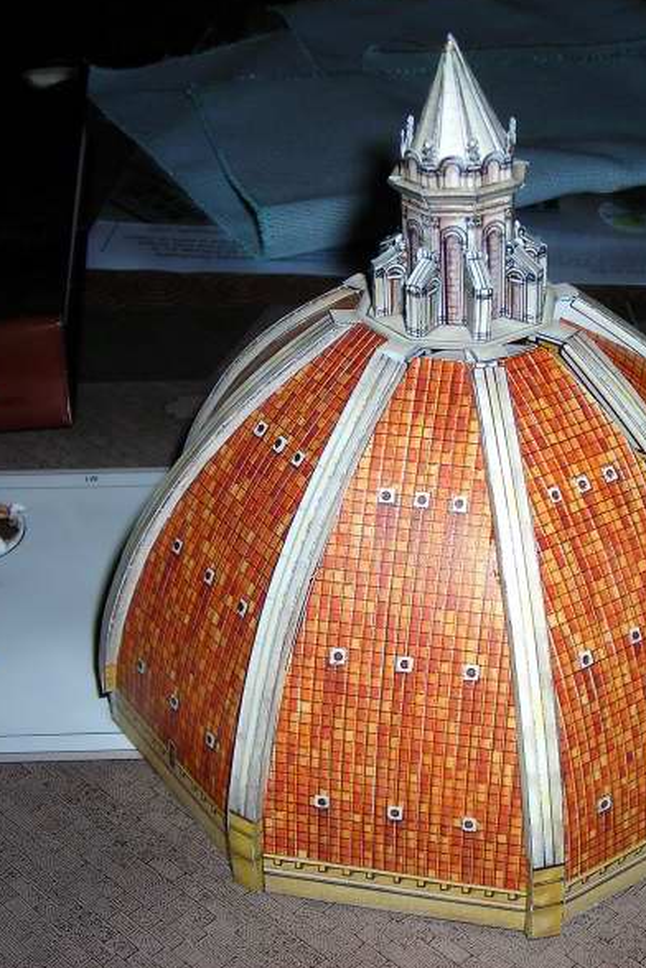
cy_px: 482
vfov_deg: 34.5
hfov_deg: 23.2
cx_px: 455
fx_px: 1561
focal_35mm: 58
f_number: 3.3
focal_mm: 6.8
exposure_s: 1/60.1
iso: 50
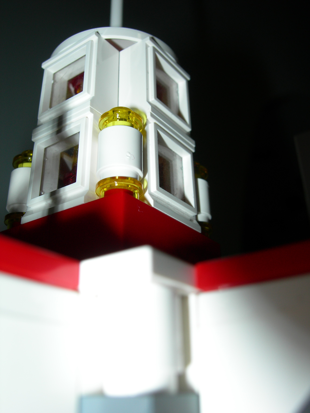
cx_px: 155
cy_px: 206
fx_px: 454
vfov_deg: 49.0
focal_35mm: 38
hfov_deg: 37.7
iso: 50
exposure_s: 1/60.1
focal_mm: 7.8
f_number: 4.8
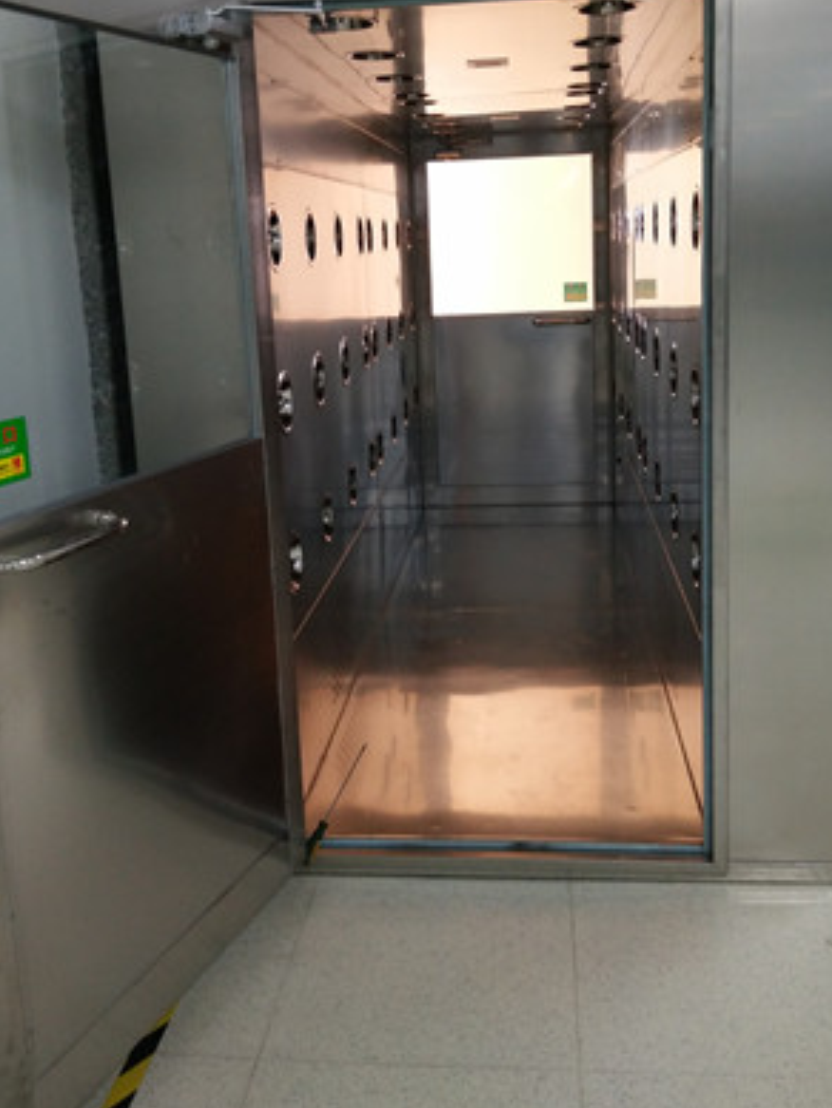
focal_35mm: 27
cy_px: 444
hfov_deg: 51.4
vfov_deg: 64.7
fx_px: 865
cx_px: 417
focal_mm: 3.66
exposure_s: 1/33.3
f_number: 2.2
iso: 110
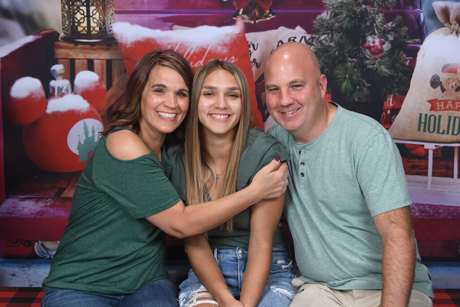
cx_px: 230
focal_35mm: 82
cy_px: 154
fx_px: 1048
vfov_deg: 16.7
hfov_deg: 24.8
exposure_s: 1/125
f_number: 6.3
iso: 640
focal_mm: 55
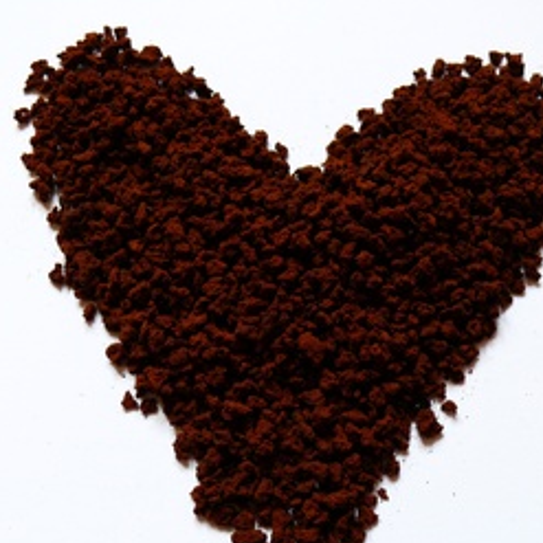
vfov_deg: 34.0
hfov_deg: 34.0
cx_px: 290
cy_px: 314
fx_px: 887
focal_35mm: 50
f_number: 2.8
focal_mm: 7.4
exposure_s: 1/30
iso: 160
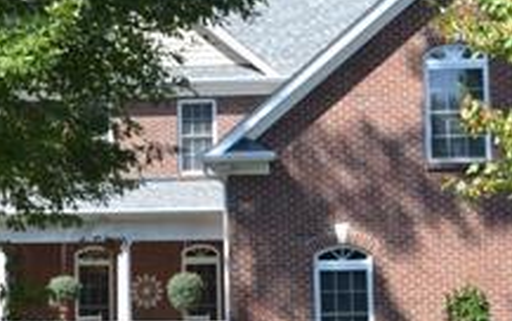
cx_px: 101
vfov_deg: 11.2
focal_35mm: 117
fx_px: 1634
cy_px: 96
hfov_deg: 17.7
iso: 100
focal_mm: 26
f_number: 6.3
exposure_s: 1/160
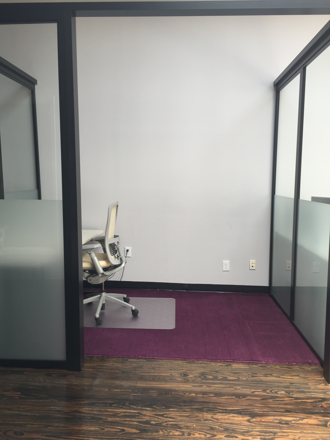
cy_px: 220
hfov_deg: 48.2
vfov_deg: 61.7
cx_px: 165
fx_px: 369
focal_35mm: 29
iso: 32
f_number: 2.2
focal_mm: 4.15
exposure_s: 1/60
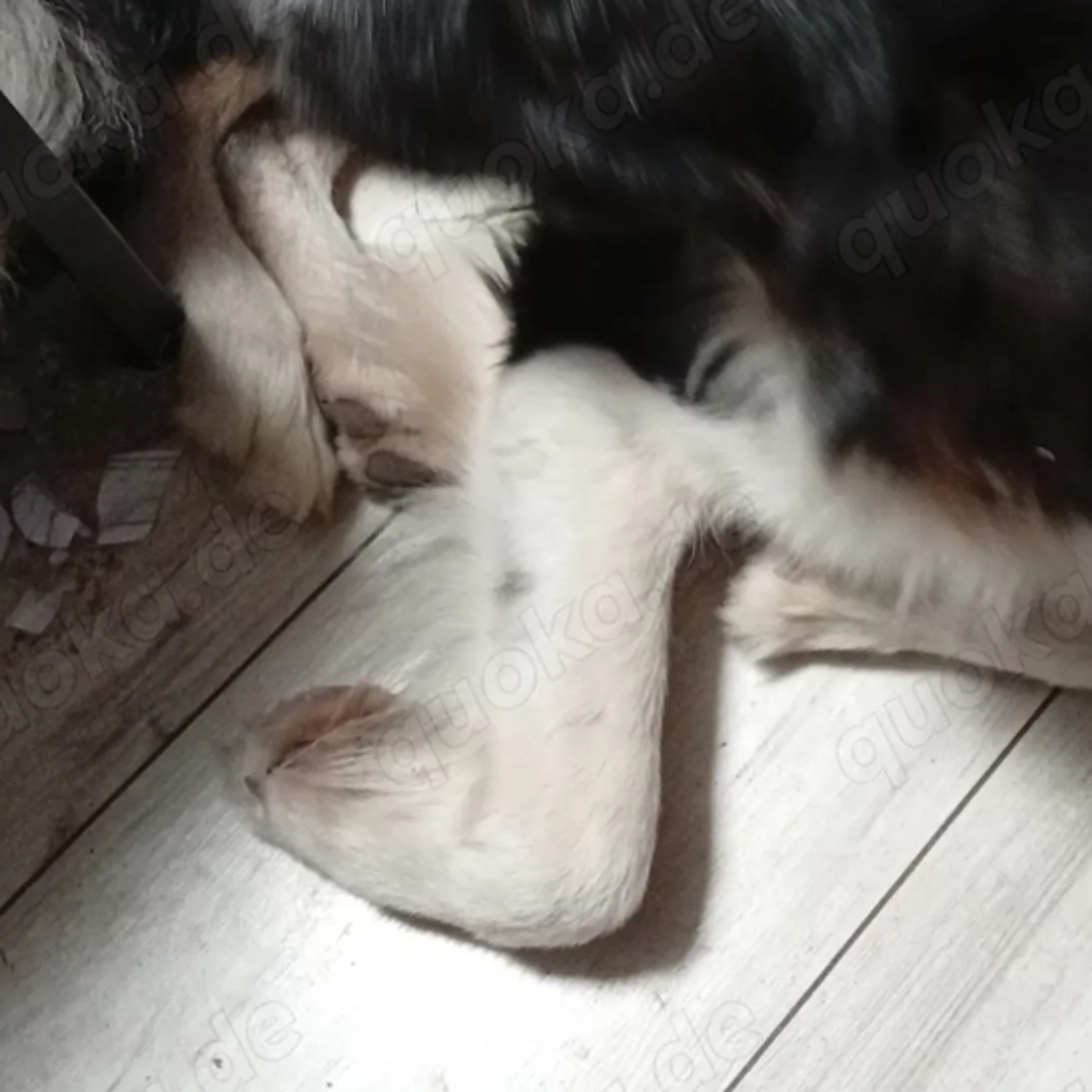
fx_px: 2070
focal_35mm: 58
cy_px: 222
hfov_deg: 29.1
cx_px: 807
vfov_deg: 28.9
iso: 1245
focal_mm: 3.98
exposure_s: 1/20
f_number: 1.8
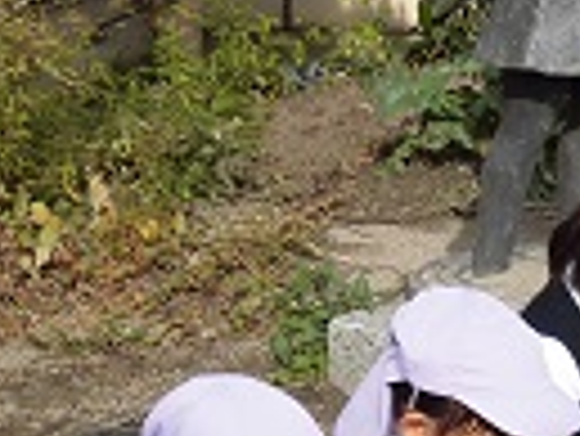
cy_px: 643
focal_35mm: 118
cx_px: 324
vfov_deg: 12.0
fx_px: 1979
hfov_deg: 16.7
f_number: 3.7
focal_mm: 6.77
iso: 100
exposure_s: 1/800
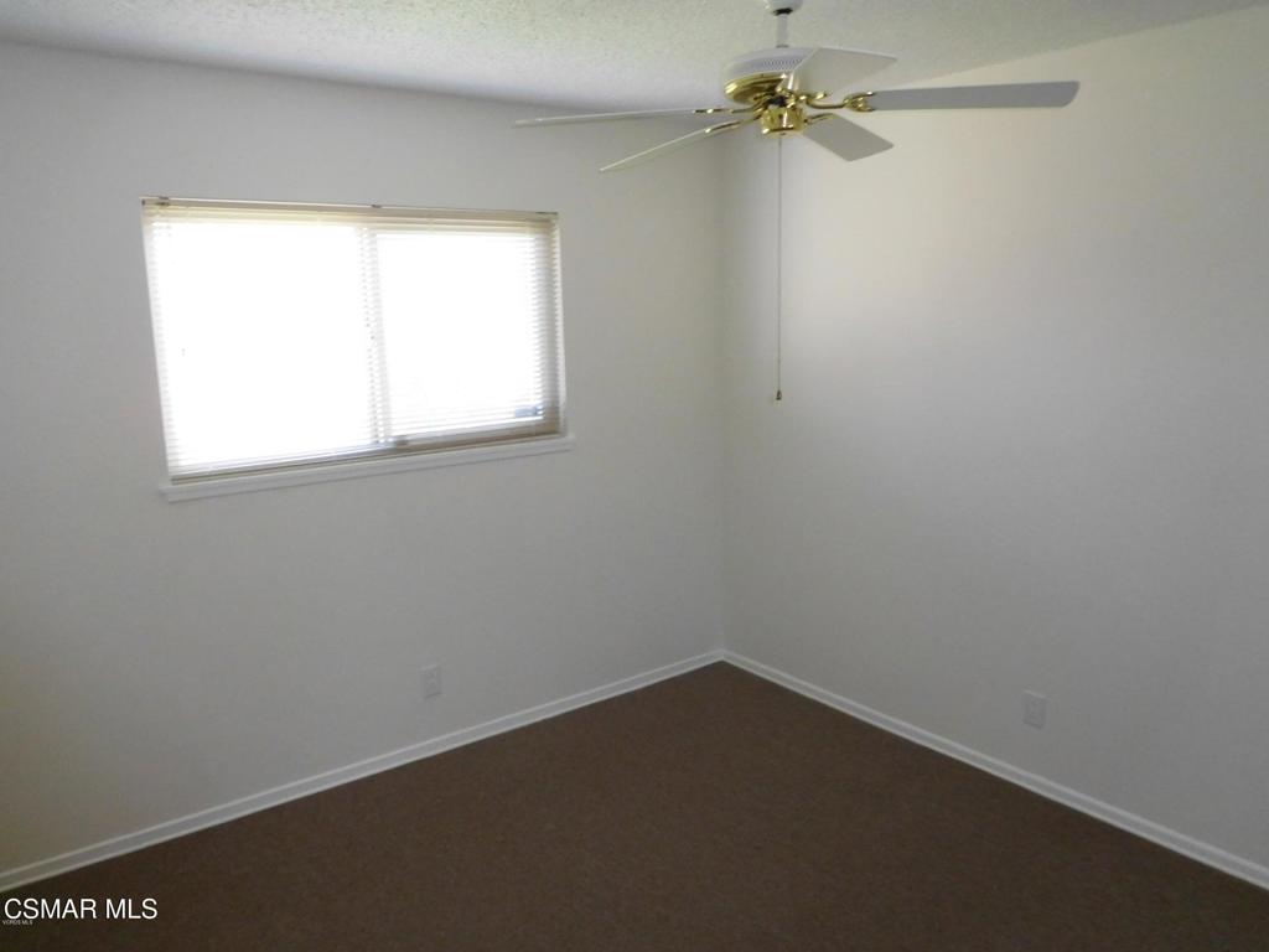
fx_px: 916
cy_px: 476
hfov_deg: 69.4
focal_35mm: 25
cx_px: 634
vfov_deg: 54.9
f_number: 3.4
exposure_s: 1/30
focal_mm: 4.5
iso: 250
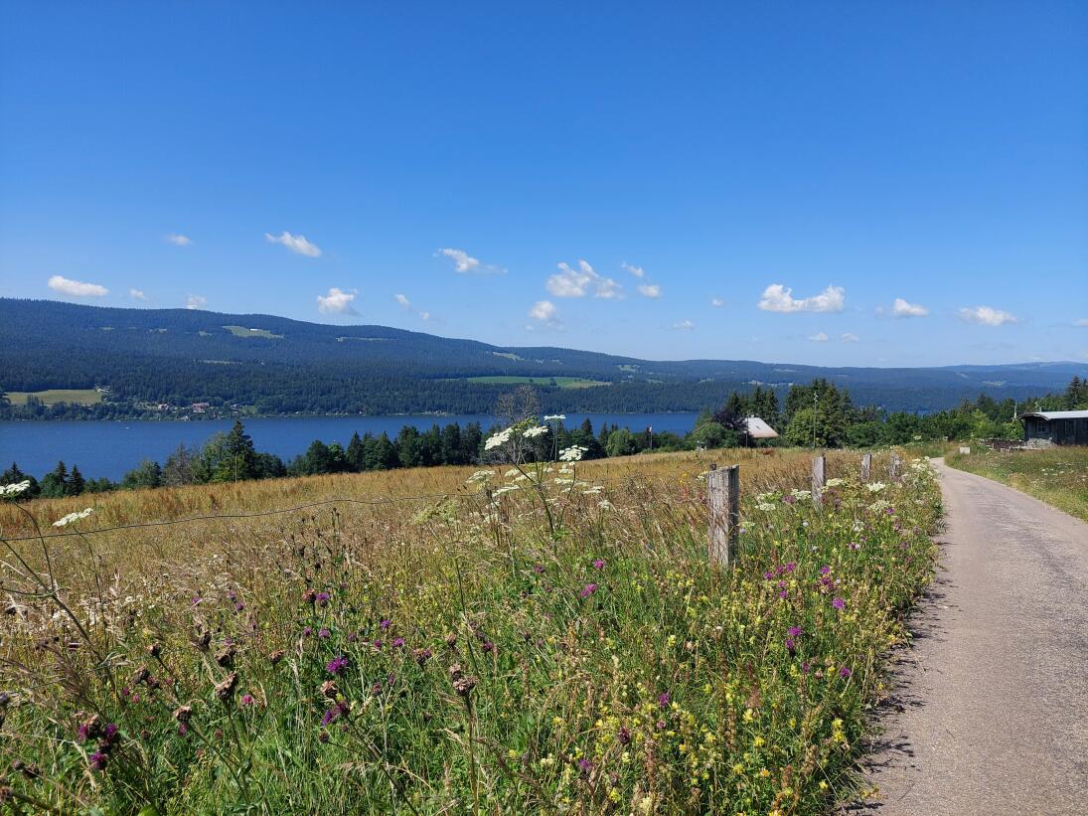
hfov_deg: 71.6
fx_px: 754
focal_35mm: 24
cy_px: 408
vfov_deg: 56.8
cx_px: 544
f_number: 1.8
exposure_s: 1/1941
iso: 40
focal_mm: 5.23
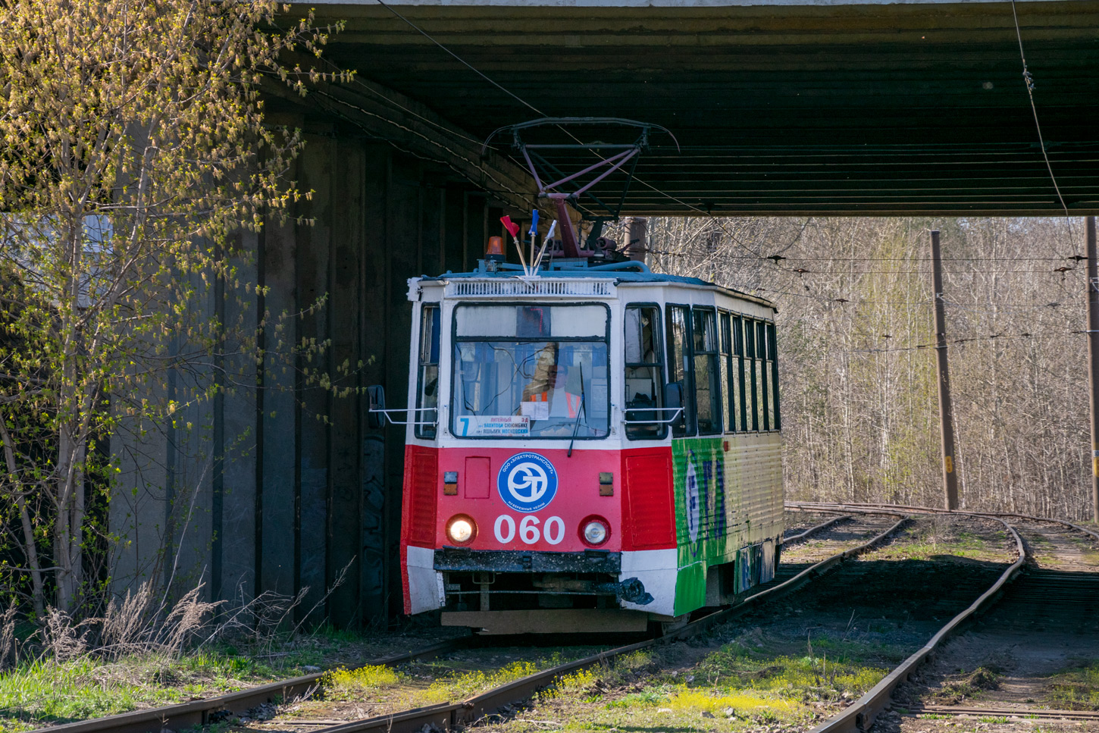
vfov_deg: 8.7
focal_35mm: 158
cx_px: 550
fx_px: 4808
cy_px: 366
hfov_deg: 13.0
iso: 100
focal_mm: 105
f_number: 8
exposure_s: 1/400
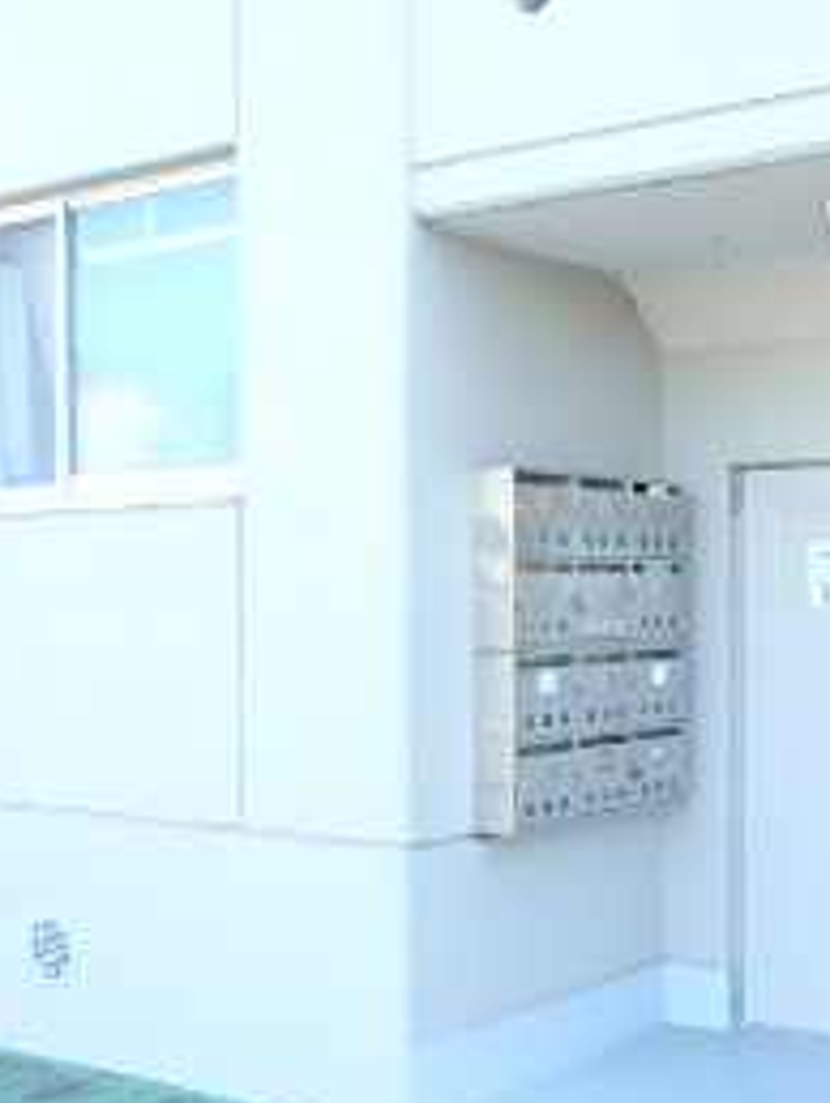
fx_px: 1660
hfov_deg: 28.1
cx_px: 432
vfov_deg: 36.7
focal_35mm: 52
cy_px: 646
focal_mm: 3.7
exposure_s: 1/80
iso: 125
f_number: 3.5
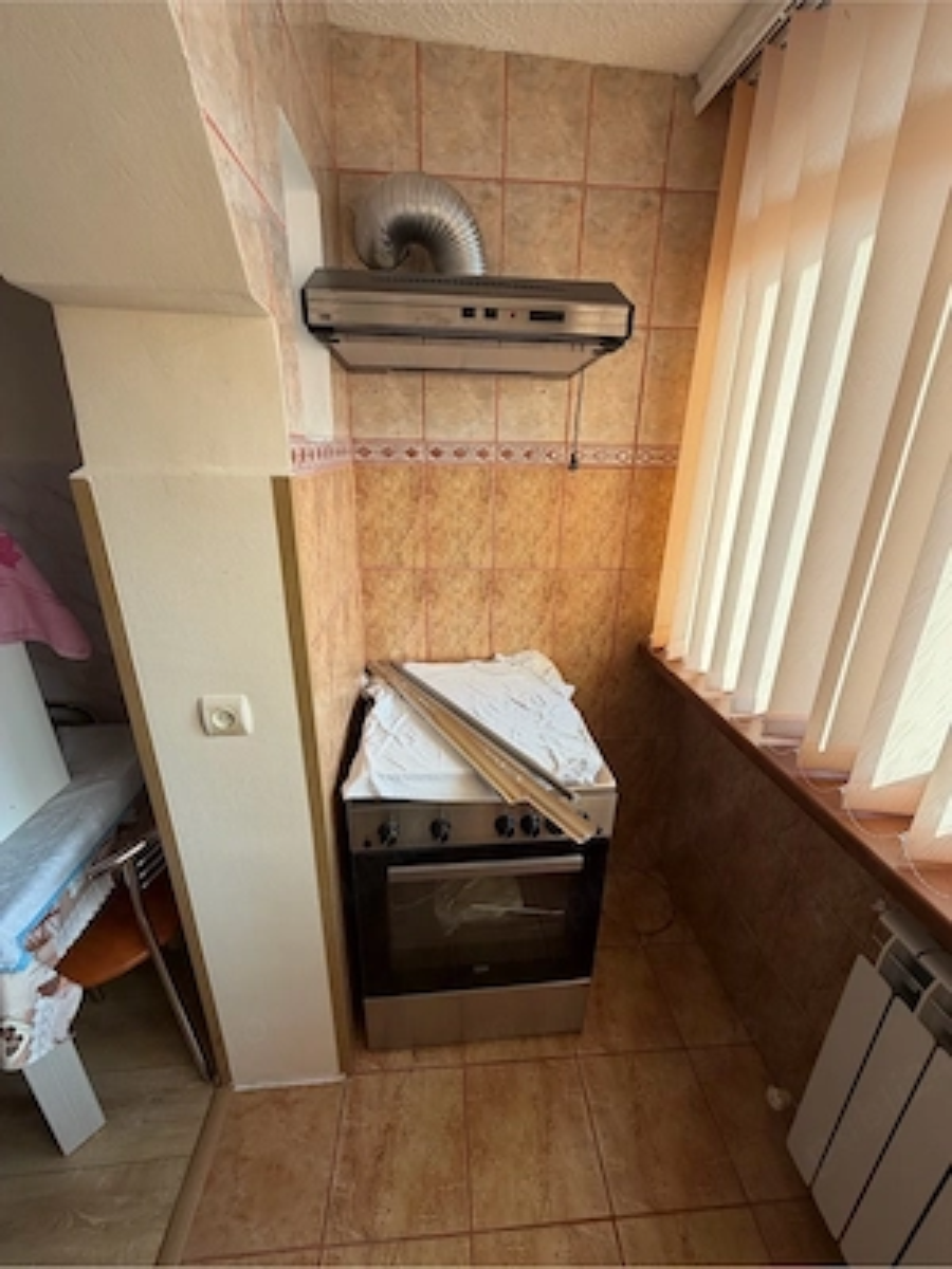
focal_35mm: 14
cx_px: 476
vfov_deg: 102.1
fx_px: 513
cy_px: 634
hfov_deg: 85.7
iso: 50
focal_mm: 2.22
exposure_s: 1/121
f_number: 2.2
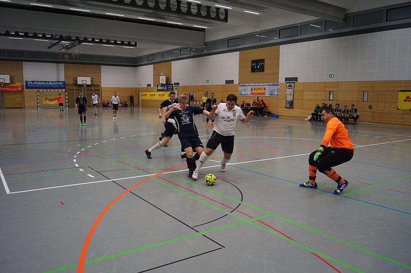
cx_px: 206
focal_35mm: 30
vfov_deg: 43.5
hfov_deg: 62.0
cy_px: 136
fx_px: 342
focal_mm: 20
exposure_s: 1/500
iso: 3200
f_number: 4
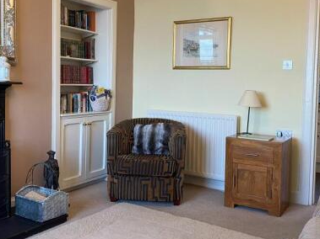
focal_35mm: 40
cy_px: 99
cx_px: 143
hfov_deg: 46.7
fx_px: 370
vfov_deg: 35.8
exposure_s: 1/50
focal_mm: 4.25
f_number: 1.8
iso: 64
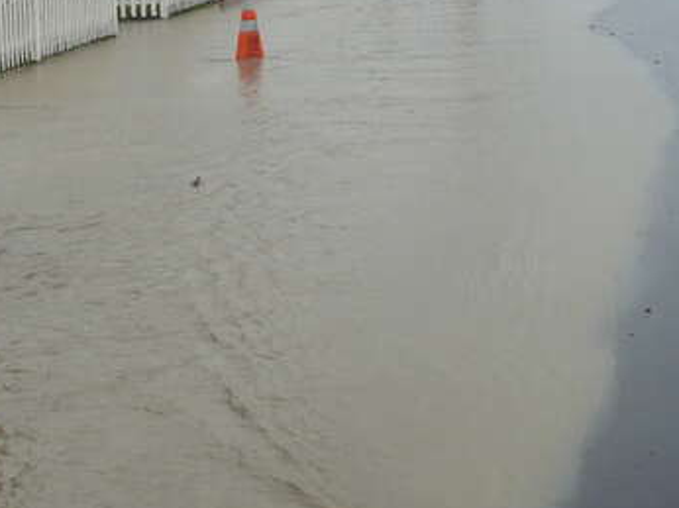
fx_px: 1588
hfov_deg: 24.1
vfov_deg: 17.9
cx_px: 257
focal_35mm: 81
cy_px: 43
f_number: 2.8
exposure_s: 1/500
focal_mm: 5.8
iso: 100
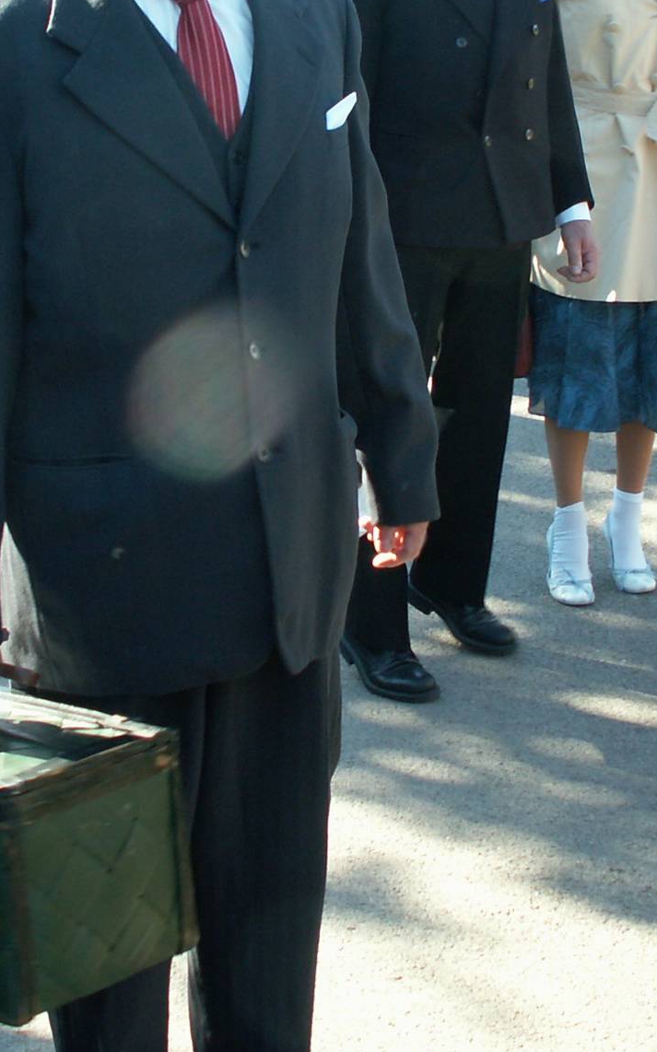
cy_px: 270
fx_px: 2236
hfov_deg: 16.7
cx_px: 293
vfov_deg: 26.2
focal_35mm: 78
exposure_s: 1/60
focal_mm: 5.86
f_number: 3.5
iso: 50
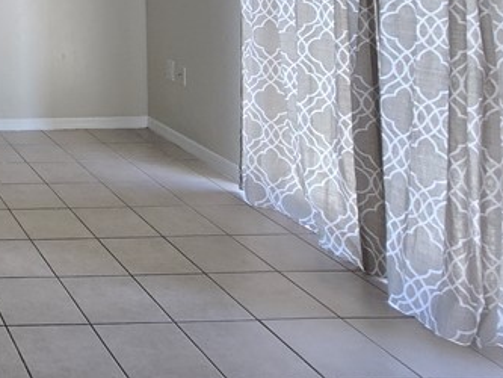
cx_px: -190
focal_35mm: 40
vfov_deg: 30.0
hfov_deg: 31.9
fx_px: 581
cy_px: -89
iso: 100
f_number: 2.2
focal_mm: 2.2
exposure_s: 1/60
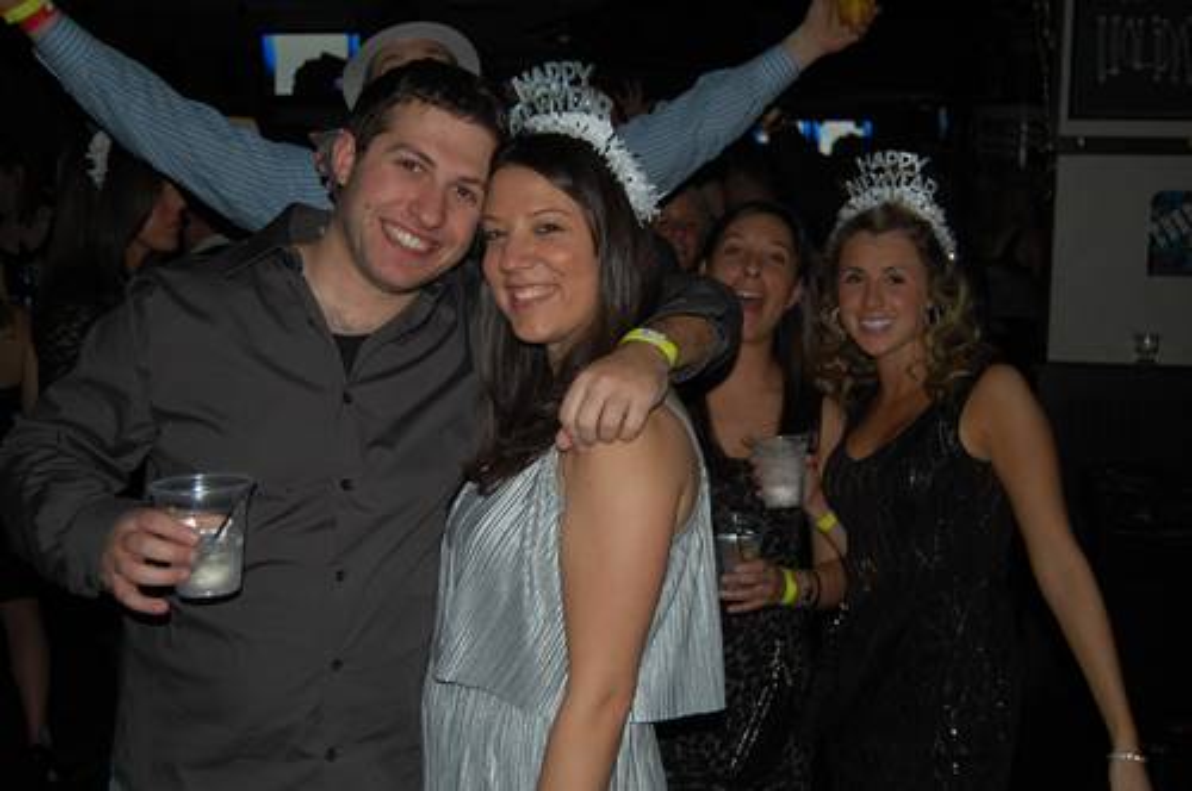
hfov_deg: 43.7
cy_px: 396
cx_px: 596
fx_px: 1488
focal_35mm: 45
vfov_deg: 29.8
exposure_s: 1/60
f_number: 4.2
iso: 400
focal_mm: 30
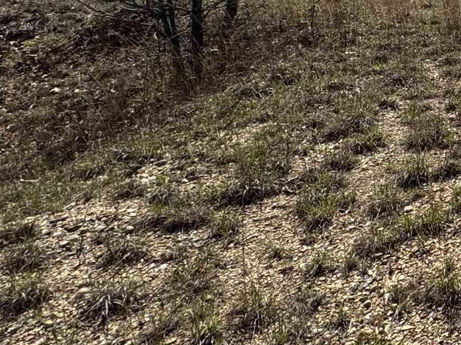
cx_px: 705
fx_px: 679
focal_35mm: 51
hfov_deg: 26.3
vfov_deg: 24.2
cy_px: -130
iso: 50
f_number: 2.2
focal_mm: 2.22
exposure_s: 1/2494
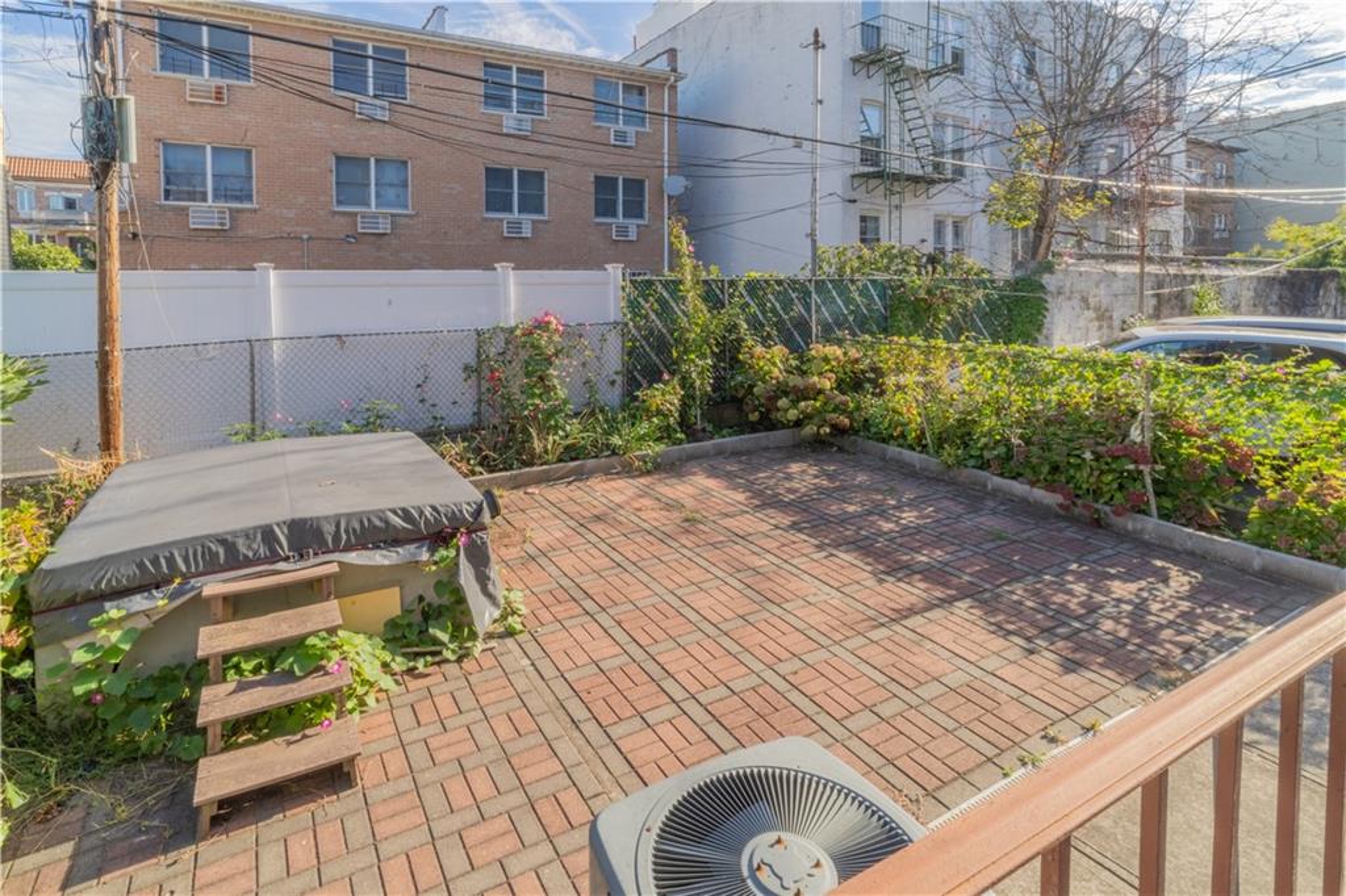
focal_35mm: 16
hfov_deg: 96.8
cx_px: 673
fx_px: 598
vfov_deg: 73.7
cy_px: 448
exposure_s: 1/250
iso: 160
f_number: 22
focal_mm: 16
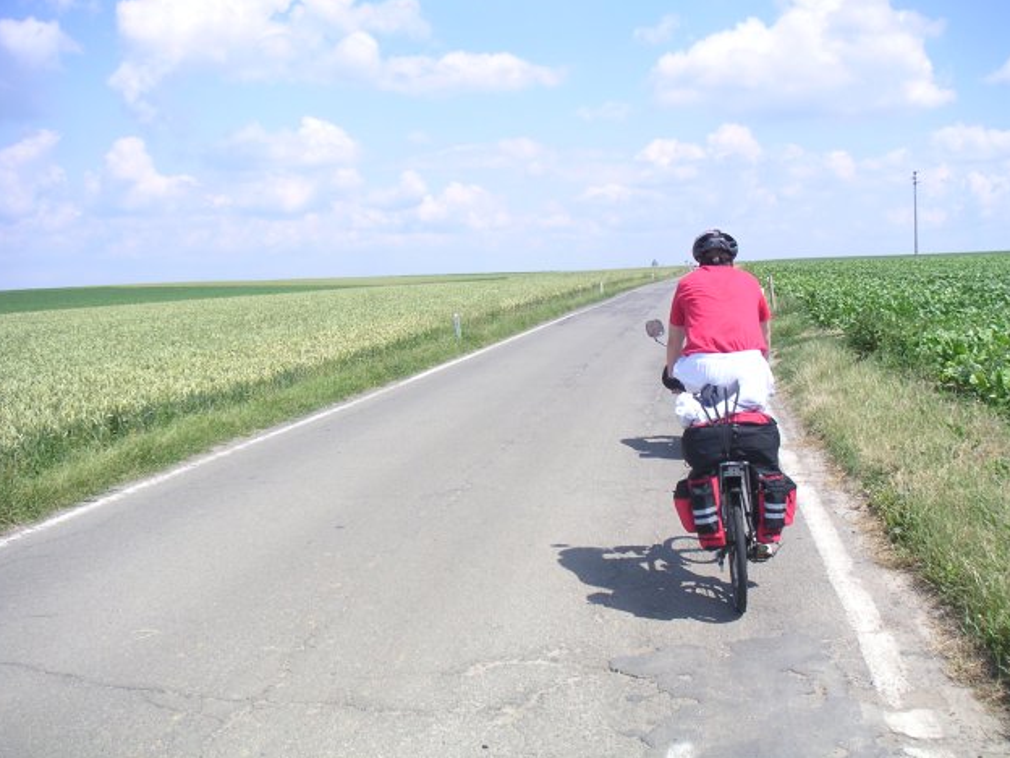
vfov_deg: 36.8
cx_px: 499
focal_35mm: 39
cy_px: 376
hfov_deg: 47.9
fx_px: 1138
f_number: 2.8
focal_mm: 6
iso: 50
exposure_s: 1/750
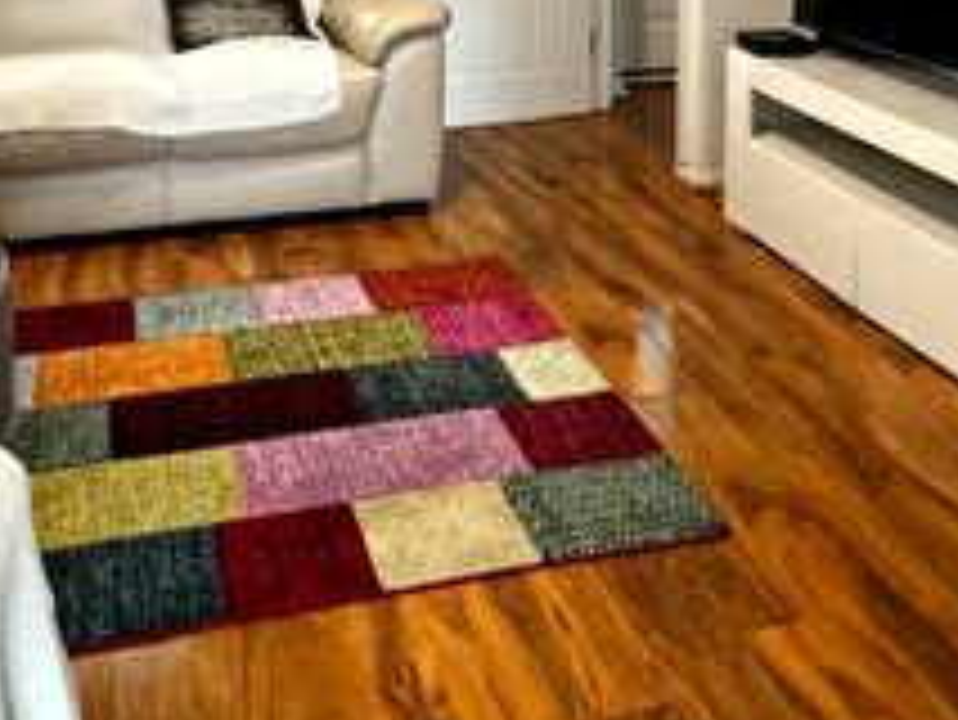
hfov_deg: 41.2
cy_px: -97
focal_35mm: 46
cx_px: 454
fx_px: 1274
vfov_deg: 28.3
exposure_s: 1/50
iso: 400
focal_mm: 2.22
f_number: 2.2
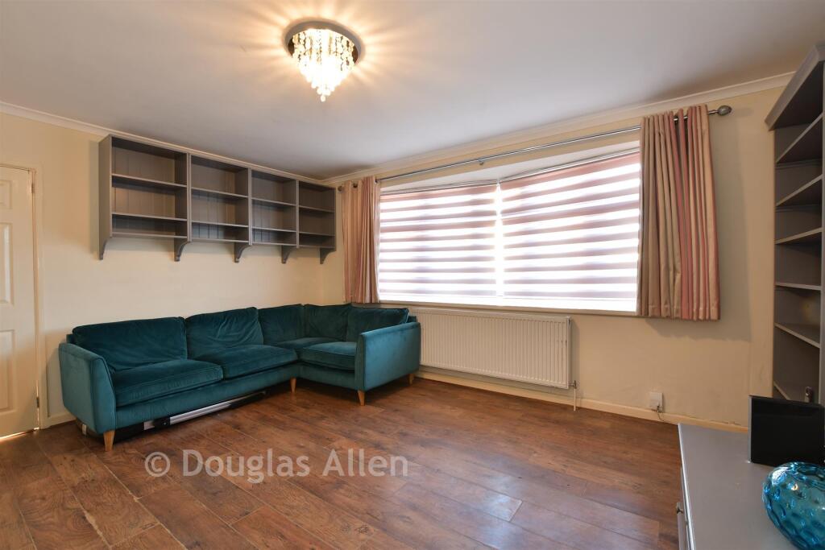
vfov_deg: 77.3
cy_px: 275
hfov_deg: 100.4
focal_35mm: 15
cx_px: 412
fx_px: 344
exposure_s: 1
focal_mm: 10
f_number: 8
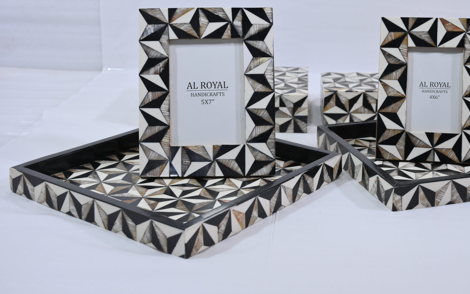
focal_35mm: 52
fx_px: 666
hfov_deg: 38.7
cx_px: 282
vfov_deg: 24.8
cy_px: 124
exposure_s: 1/125
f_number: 5
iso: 400
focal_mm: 40
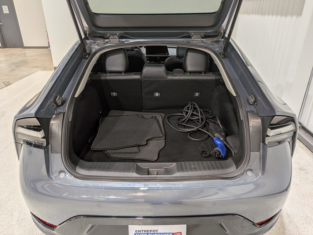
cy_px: 118
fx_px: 217
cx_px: 156
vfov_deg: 56.8
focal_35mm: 24
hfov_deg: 71.6
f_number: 1.7
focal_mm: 4.53
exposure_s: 1/194
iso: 29
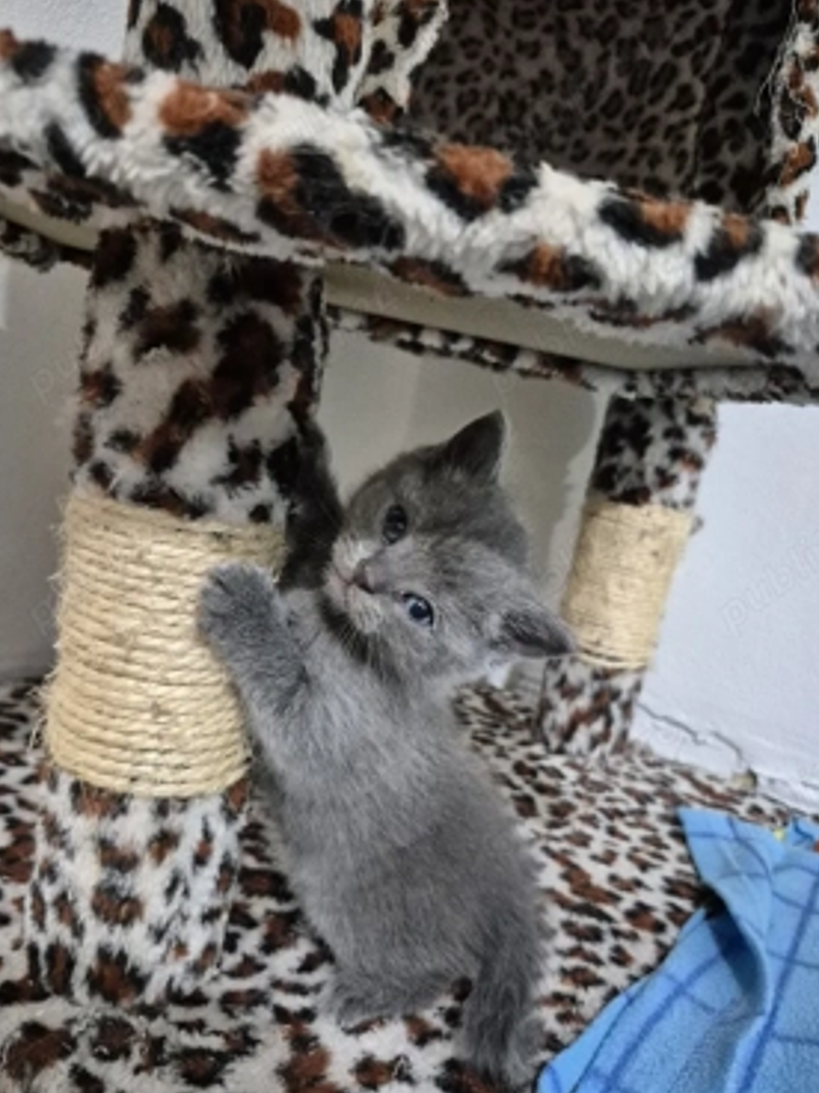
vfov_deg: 69.3
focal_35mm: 25
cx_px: 412
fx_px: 789
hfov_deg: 54.9
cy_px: 591
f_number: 1.8
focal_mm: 5.4
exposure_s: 1/50
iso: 1600
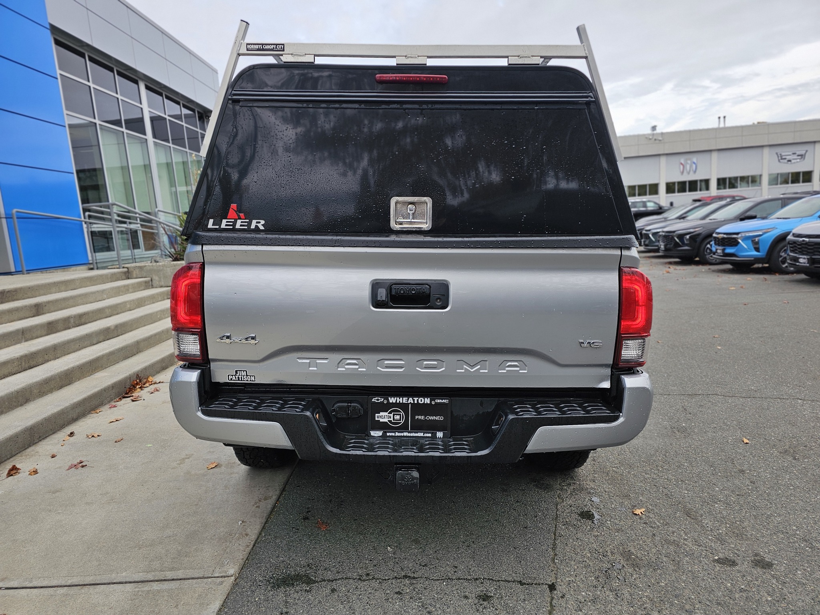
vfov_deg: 58.9
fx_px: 545
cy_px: 308
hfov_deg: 73.9
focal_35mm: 23
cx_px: 410
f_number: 1.7
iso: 16
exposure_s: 1/249
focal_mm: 6.3
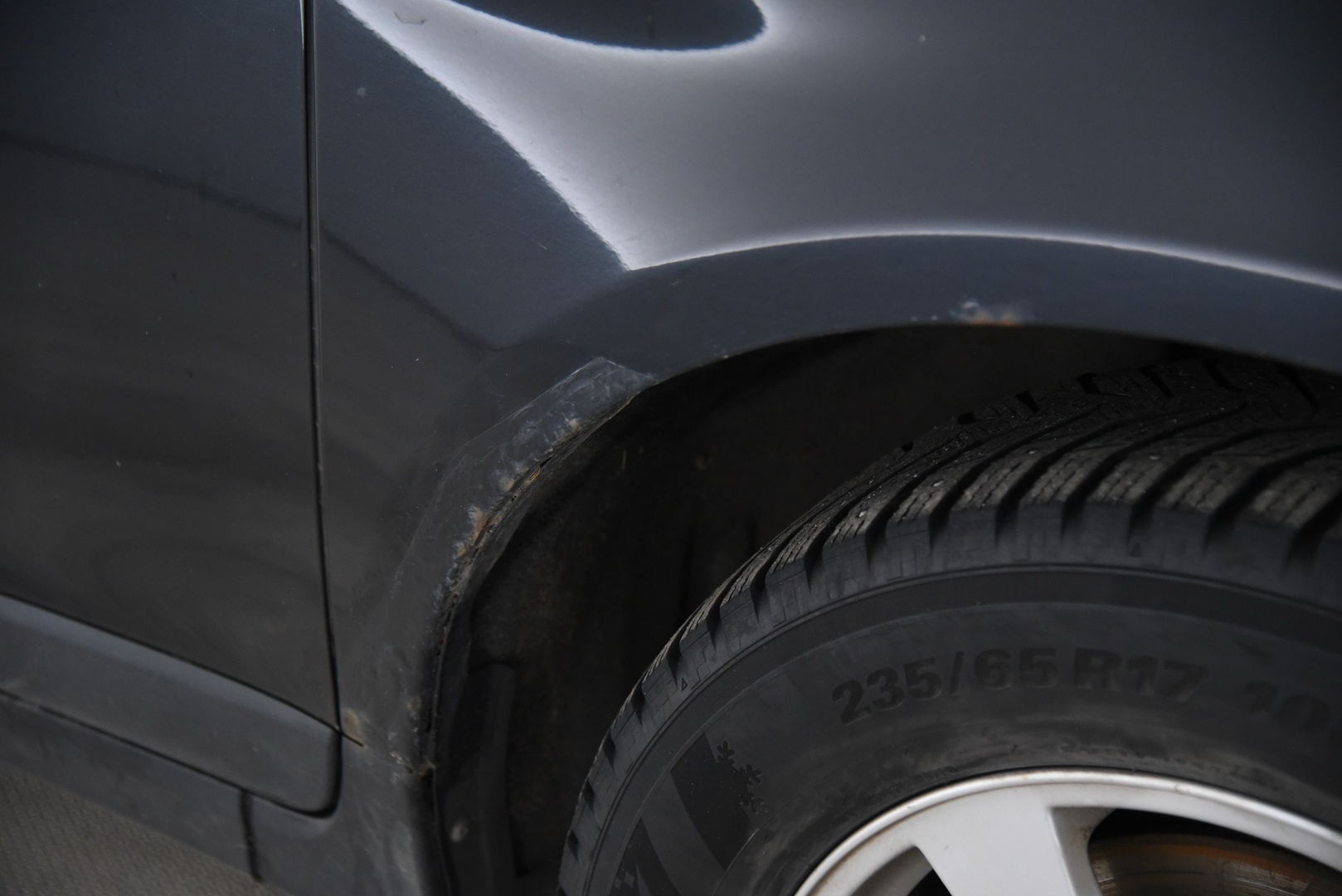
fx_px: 2424
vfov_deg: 20.9
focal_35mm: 65
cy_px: 448
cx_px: 671
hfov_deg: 30.9
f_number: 4
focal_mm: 65
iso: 4000
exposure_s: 1/80
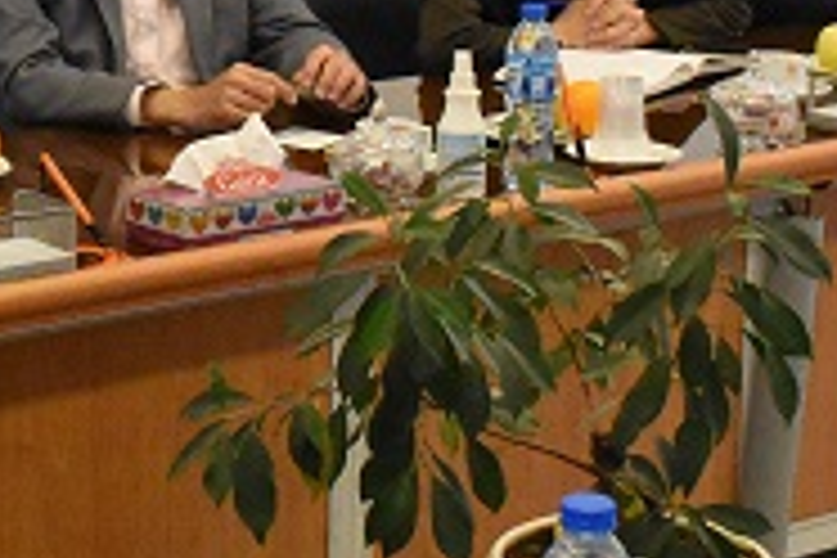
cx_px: -176
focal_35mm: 116
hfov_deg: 16.9
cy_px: -36
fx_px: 2697
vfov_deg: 11.7
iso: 12800
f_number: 10
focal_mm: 24
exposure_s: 1/400
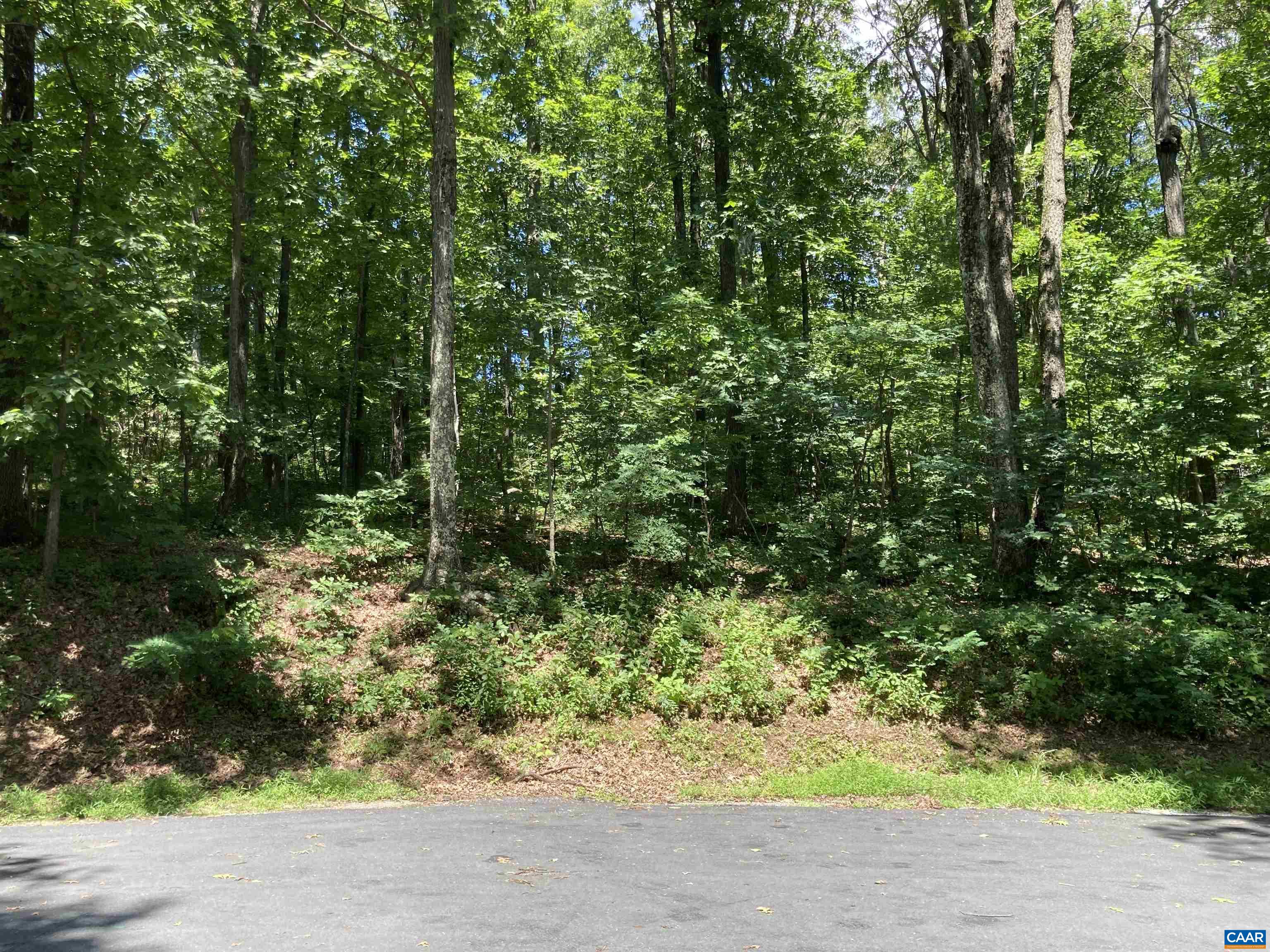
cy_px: 476
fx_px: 1027
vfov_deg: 49.7
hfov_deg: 63.4
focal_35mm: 28
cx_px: 635
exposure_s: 1/257
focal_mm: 3.99
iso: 20
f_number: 1.8
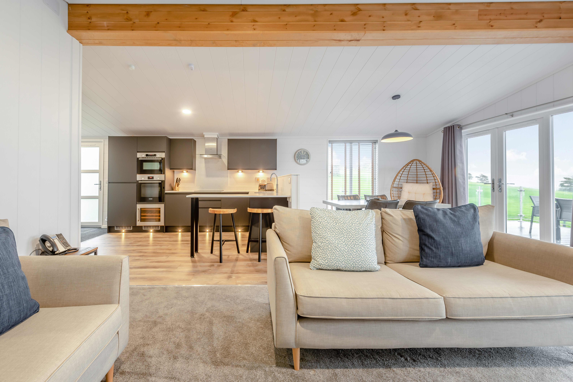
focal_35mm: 14
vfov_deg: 81.3
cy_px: 191
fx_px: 223
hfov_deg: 104.2
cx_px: 286
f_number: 8
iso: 100
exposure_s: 1/13
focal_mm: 14
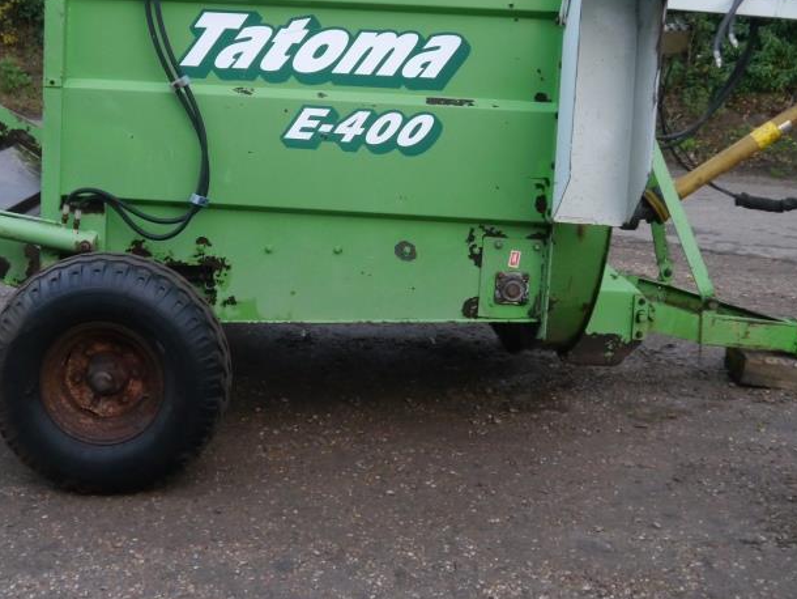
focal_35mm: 47
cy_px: 171
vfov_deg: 30.5
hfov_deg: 40.0
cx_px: 269
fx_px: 1083
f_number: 3.5
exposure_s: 1/60
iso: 800
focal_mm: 14
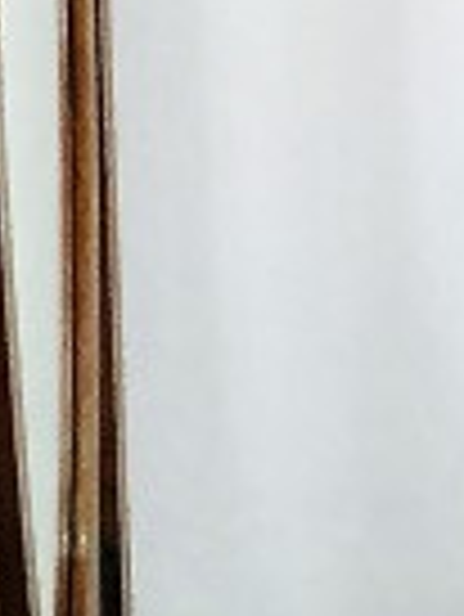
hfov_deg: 5.3
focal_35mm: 270
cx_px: 1311
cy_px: 261
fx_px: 4818
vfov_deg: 7.3
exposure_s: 1/30
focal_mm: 4.15
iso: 50
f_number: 2.2
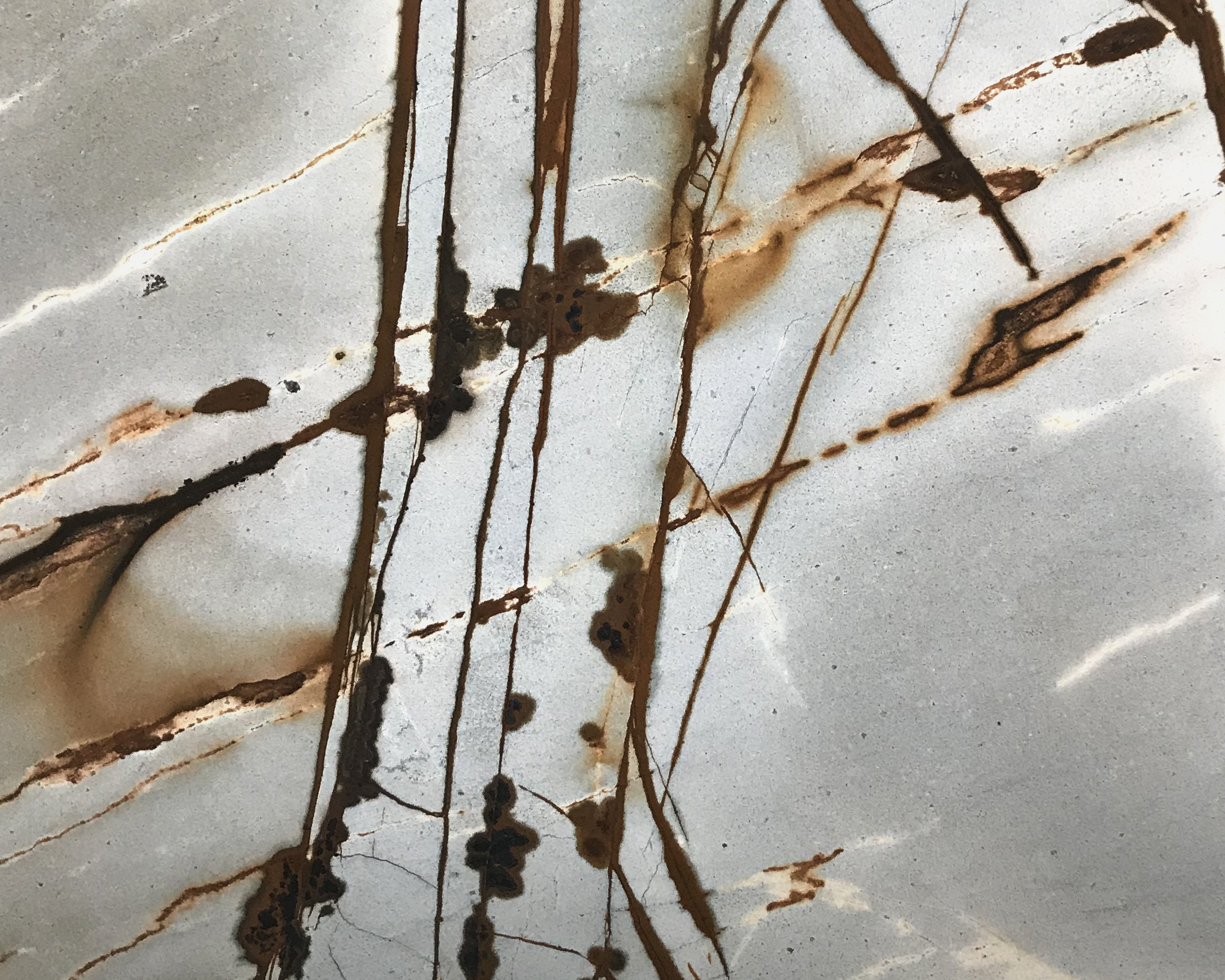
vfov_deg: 33.4
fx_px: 1631
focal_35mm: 45
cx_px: 726
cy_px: 424
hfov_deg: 41.0
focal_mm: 3.99
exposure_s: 1/33
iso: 40
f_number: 1.8
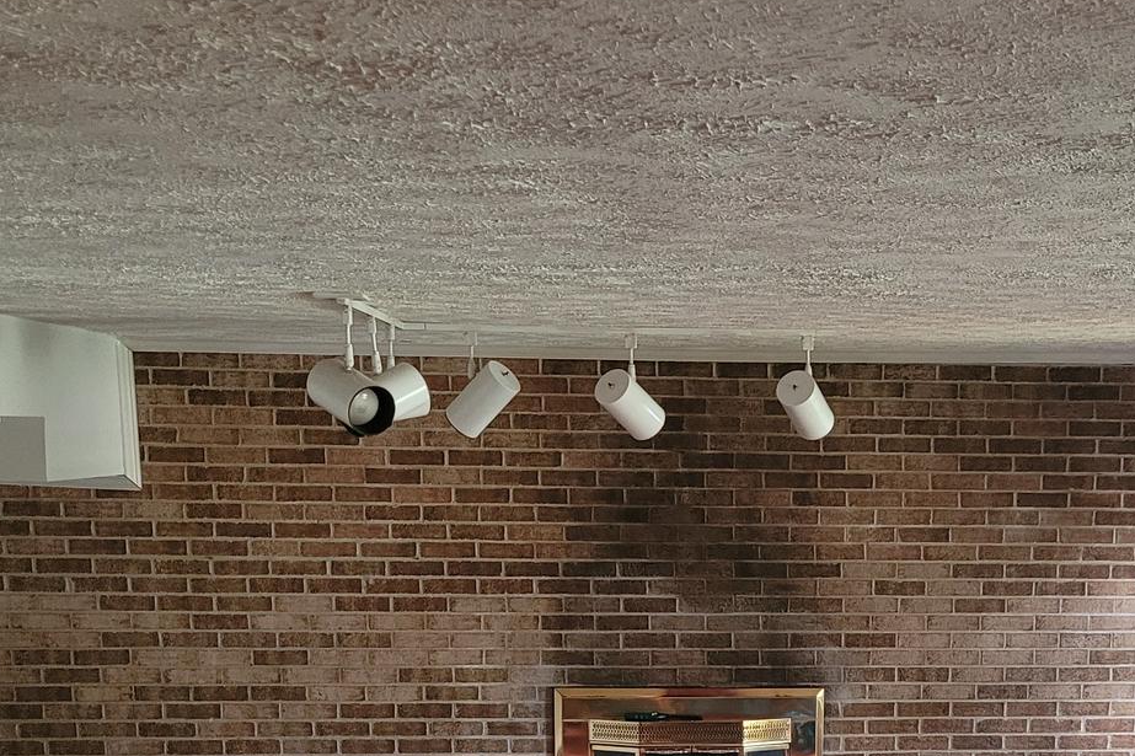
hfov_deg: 32.9
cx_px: 807
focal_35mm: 60
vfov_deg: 21.4
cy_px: 848
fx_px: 1891
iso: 500
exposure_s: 1/40
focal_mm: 5.4
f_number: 1.8
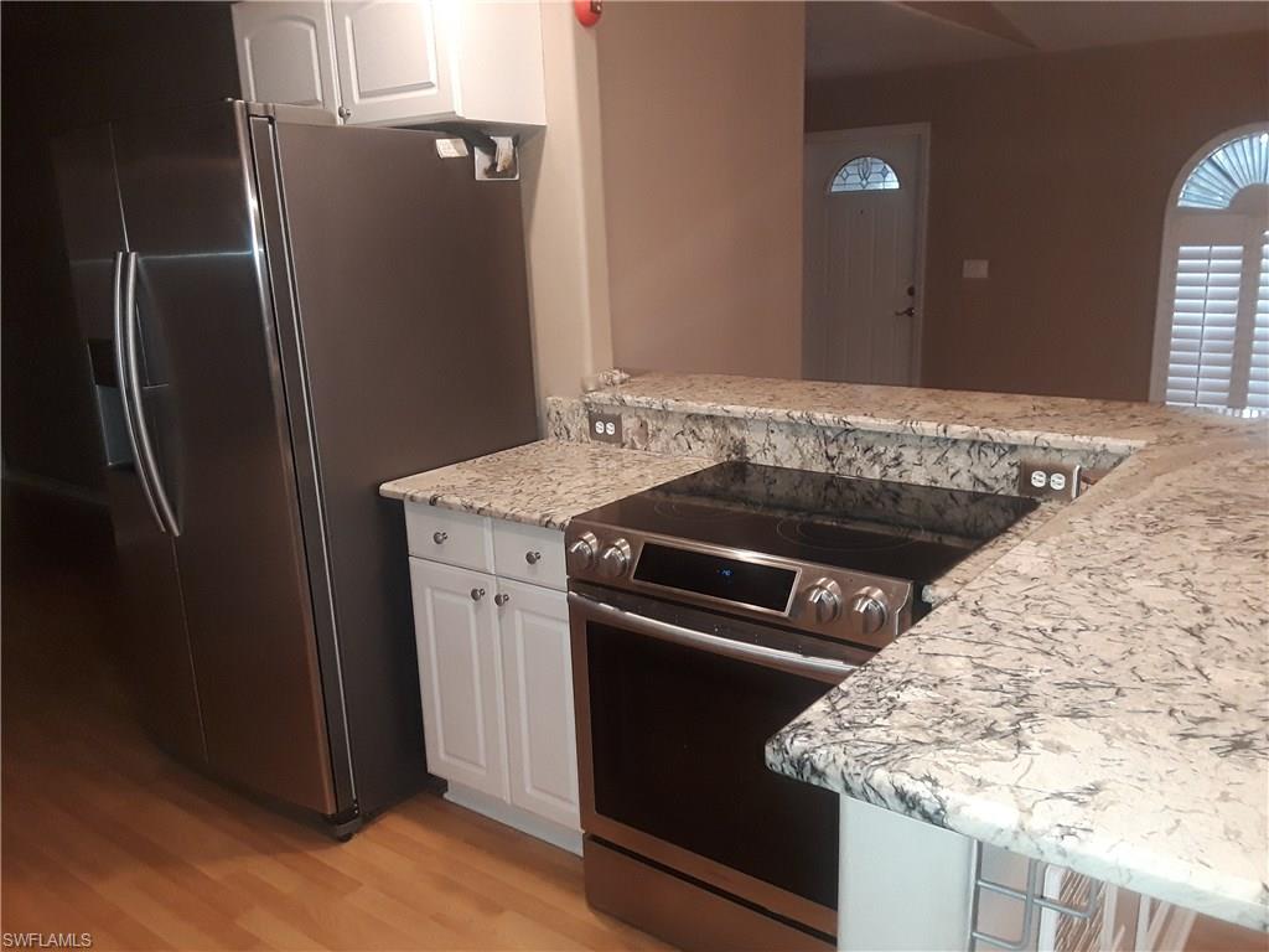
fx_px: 1026
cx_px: 634
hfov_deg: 63.4
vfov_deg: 49.7
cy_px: 476
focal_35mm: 28
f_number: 1.9
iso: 200
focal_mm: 2.9
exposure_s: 1/24
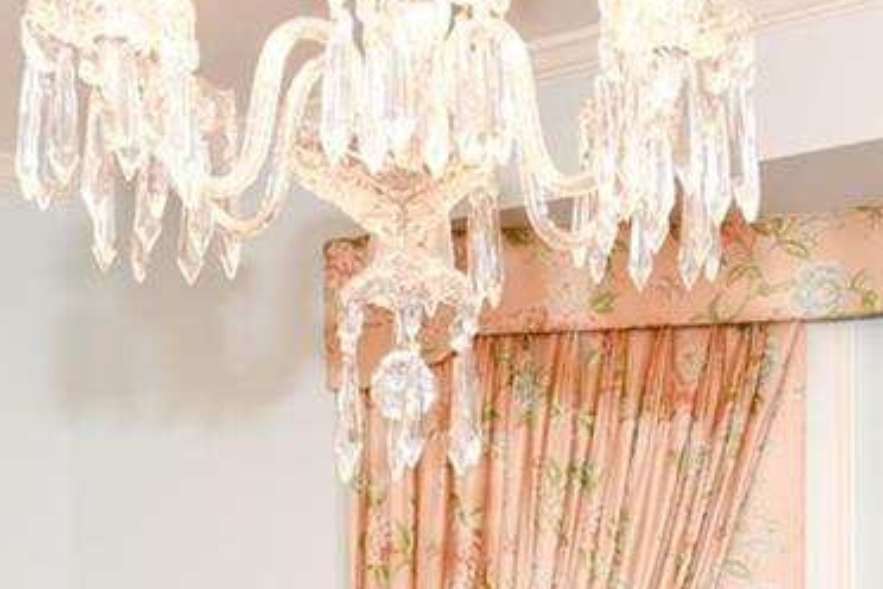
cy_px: 732
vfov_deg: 16.9
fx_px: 1888
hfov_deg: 26.1
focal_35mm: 77
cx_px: 636
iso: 2000
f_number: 5.6
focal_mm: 14
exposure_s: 1/100
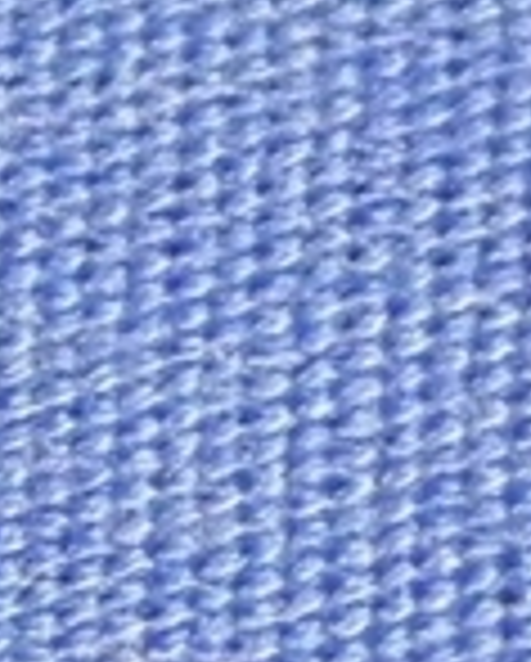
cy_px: 576
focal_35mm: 1562
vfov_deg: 1.2
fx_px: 30621
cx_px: -58
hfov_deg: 1.0
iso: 400
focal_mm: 32.7
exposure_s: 1/9.7
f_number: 4.5
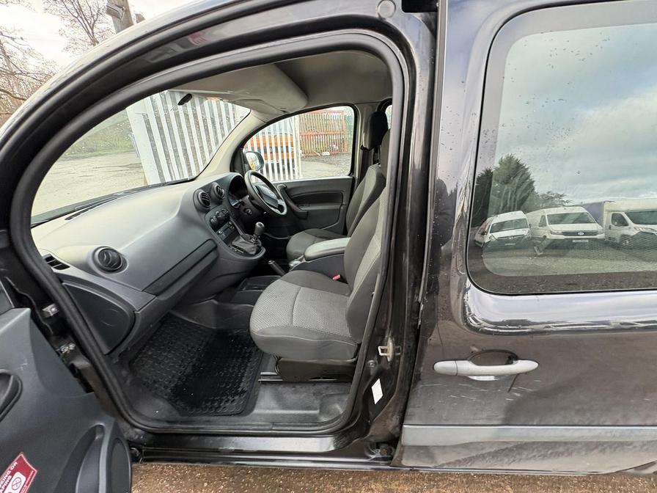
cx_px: 328
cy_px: 246
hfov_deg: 102.1
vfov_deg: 85.7
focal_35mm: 14
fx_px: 266
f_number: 2.2
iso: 250
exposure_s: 1/75
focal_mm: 2.22
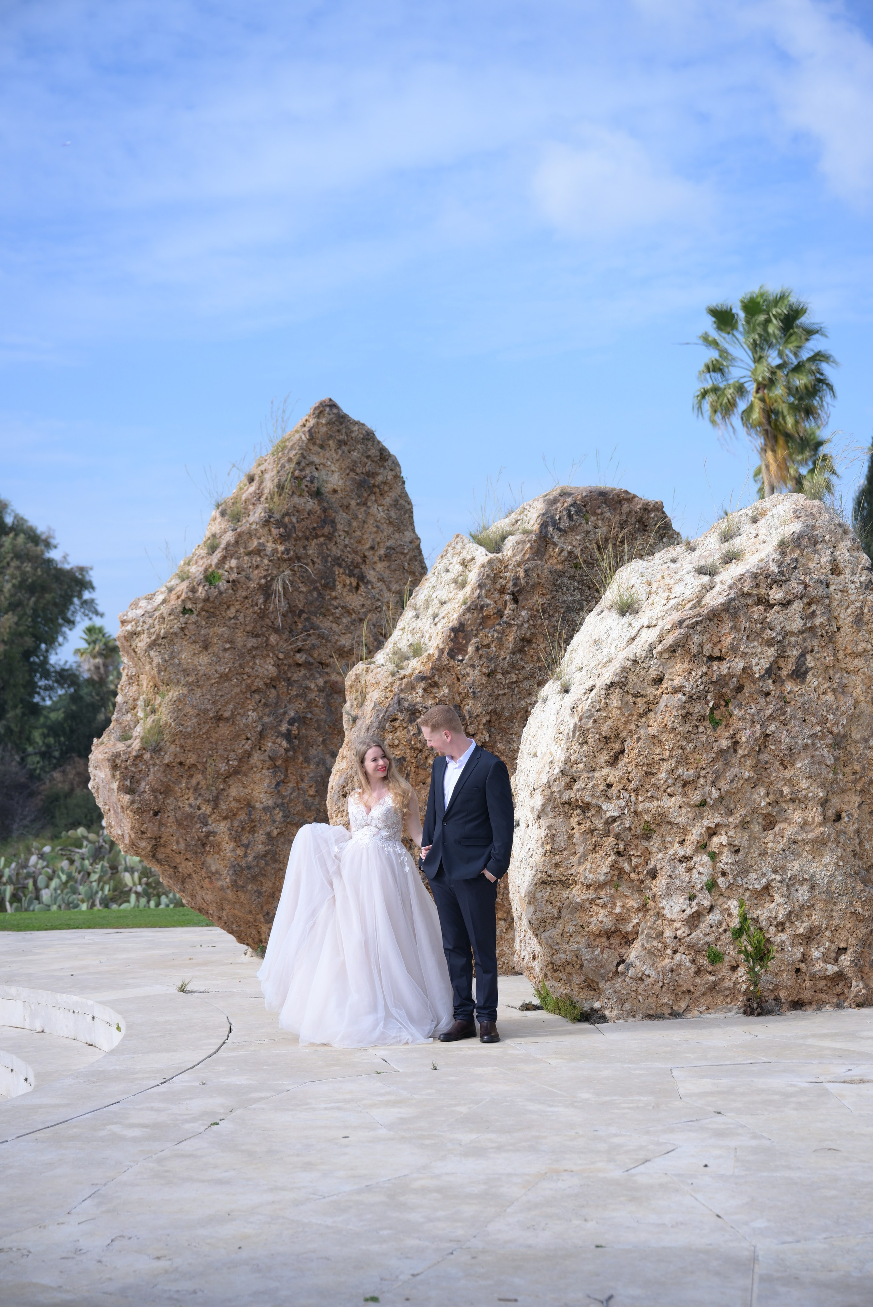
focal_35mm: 51
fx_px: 1853
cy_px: 654
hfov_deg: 26.5
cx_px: 436
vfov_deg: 38.9
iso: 125
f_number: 3.5
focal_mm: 51
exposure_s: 1/1600
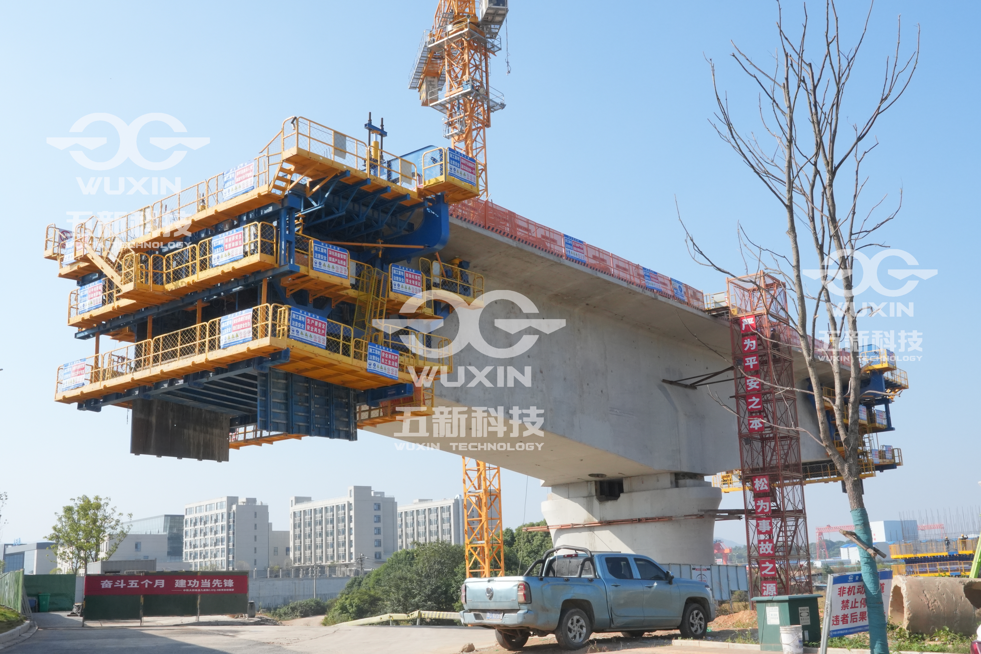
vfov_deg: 36.9
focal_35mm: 36
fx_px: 981
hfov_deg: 53.1
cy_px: 327
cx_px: 490
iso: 800
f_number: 18
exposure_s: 1/250
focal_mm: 24
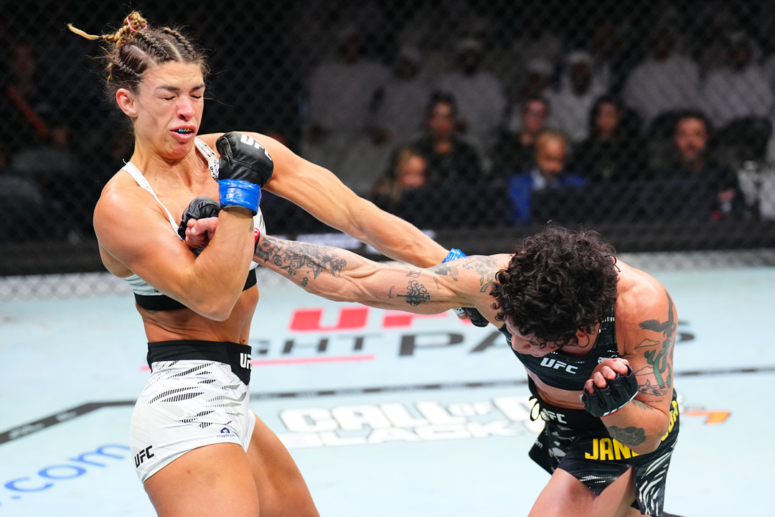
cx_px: 388
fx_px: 1873
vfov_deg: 15.7
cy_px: 258
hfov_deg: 23.4
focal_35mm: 87
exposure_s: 1/1600
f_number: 2.8
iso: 3200
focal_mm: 87
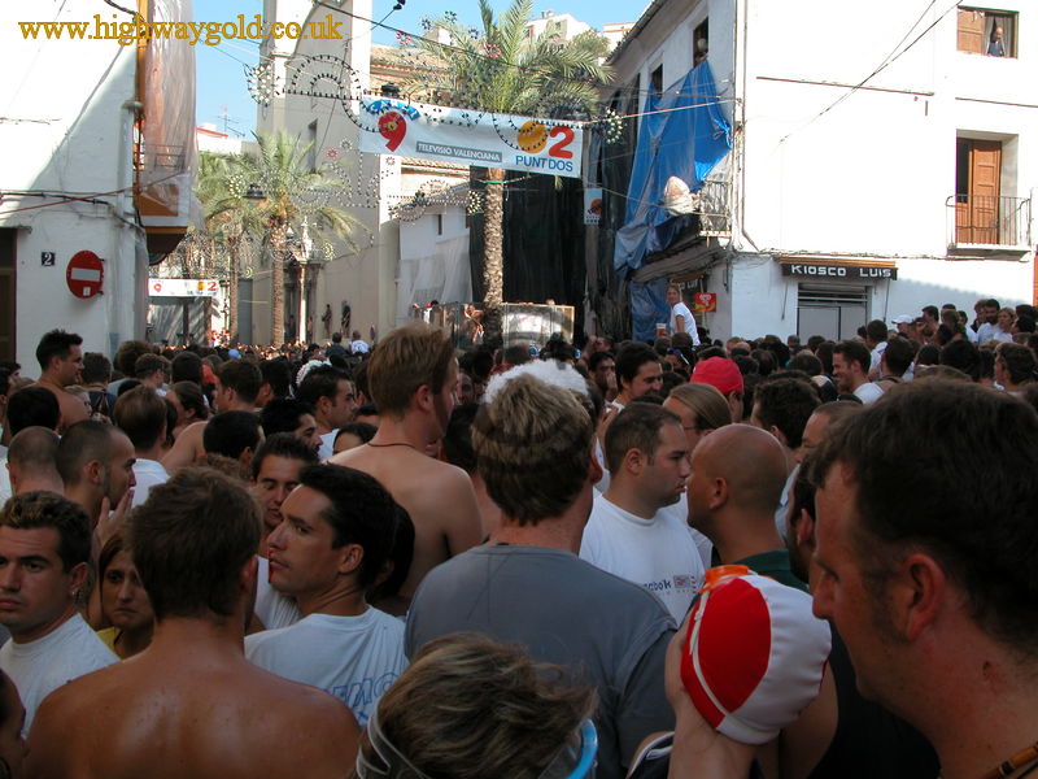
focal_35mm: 35
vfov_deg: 40.7
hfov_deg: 52.6
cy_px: 390
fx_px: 1050
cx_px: 519
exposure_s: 1/214
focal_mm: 8.9
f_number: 5.6
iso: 100
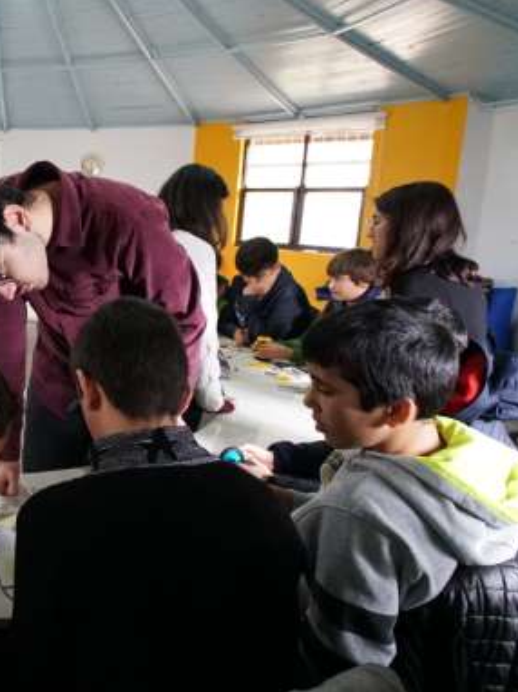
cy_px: 304
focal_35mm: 29
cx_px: -12
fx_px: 579
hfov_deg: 41.3
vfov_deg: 61.5
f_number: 5.6
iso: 8000
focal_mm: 16
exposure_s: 1/100
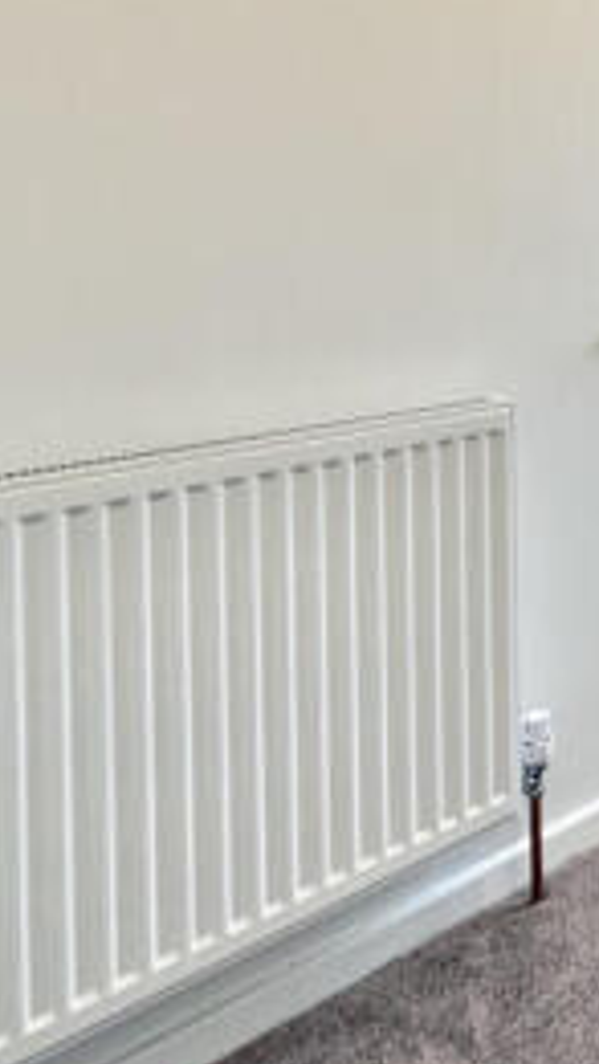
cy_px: 222
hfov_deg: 24.5
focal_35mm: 34
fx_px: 959
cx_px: 956
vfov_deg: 54.3
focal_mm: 2.22
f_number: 2.2
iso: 200
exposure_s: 1/121
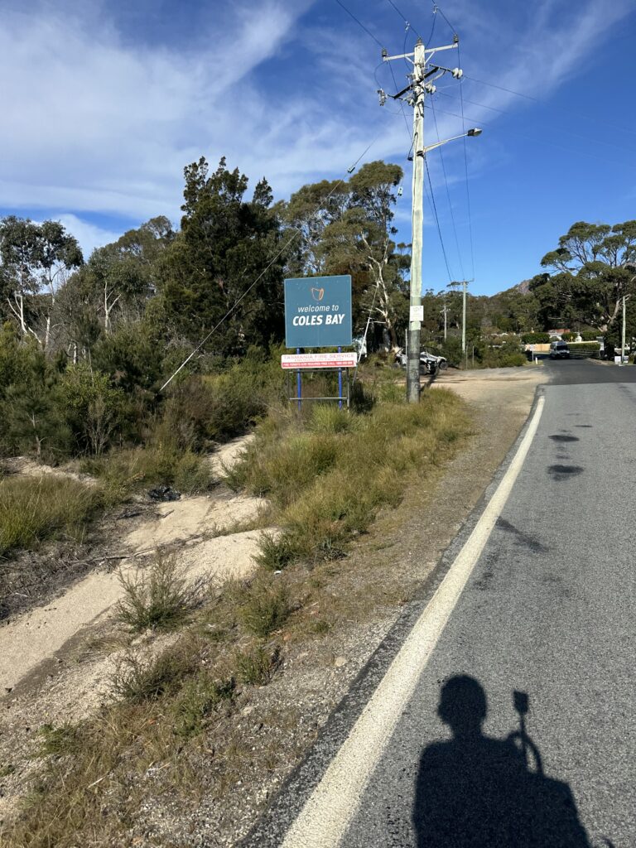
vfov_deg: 71.6
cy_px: 424
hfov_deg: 56.8
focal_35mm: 24
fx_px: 588
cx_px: 318
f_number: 1.78
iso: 80
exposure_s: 1/5263
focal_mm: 6.86
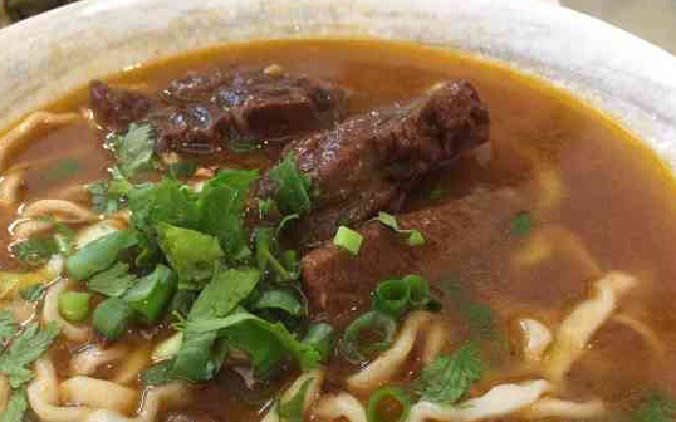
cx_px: 286
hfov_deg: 49.1
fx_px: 737
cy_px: 298
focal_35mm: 40
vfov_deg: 31.6
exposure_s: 1/15
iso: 100
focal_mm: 4.15
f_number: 2.2
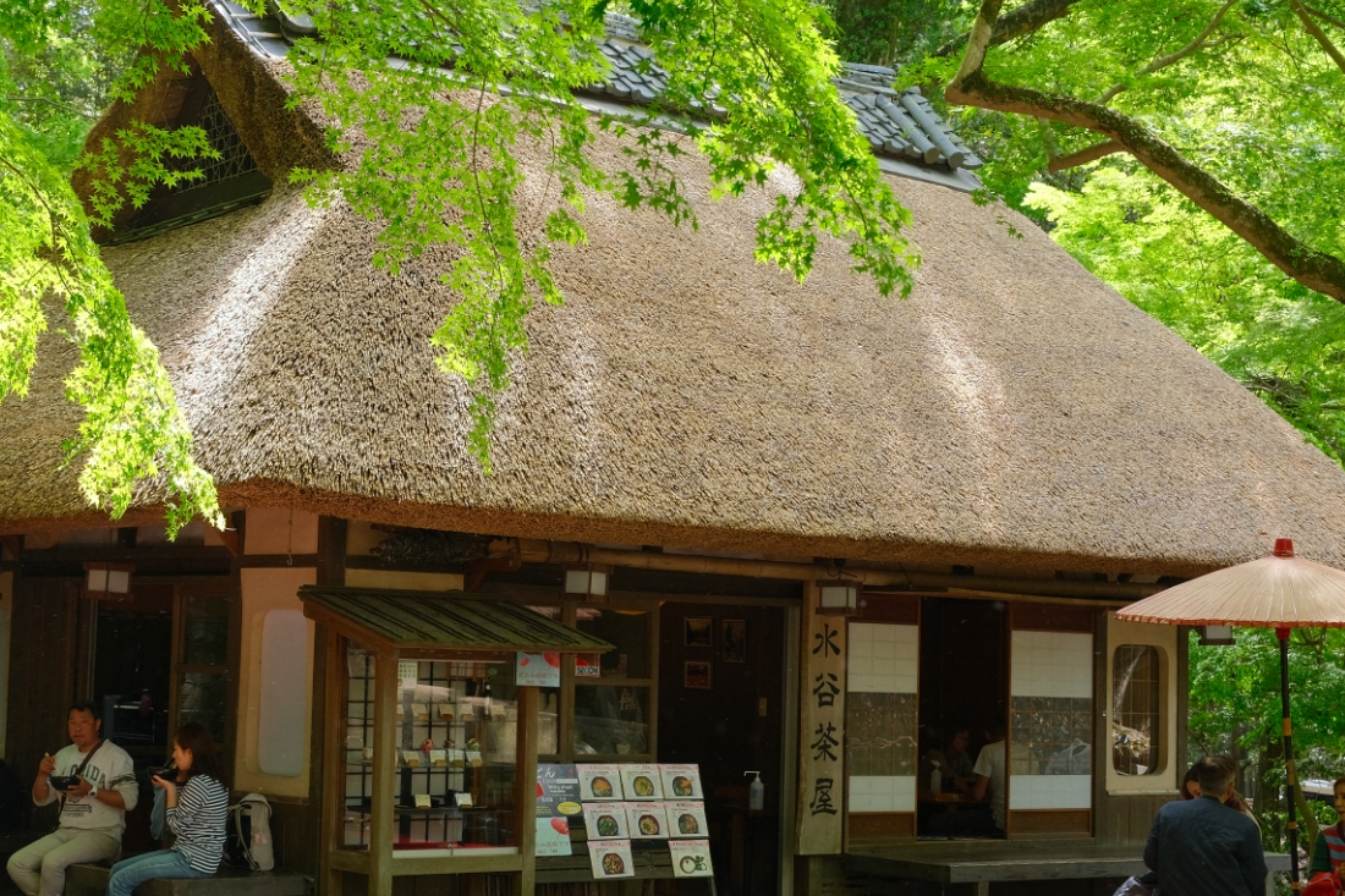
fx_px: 2241
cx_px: 554
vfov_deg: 22.6
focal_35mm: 60
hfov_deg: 33.3
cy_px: 499
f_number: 6.4
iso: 640
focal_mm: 29.2
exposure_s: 1/100
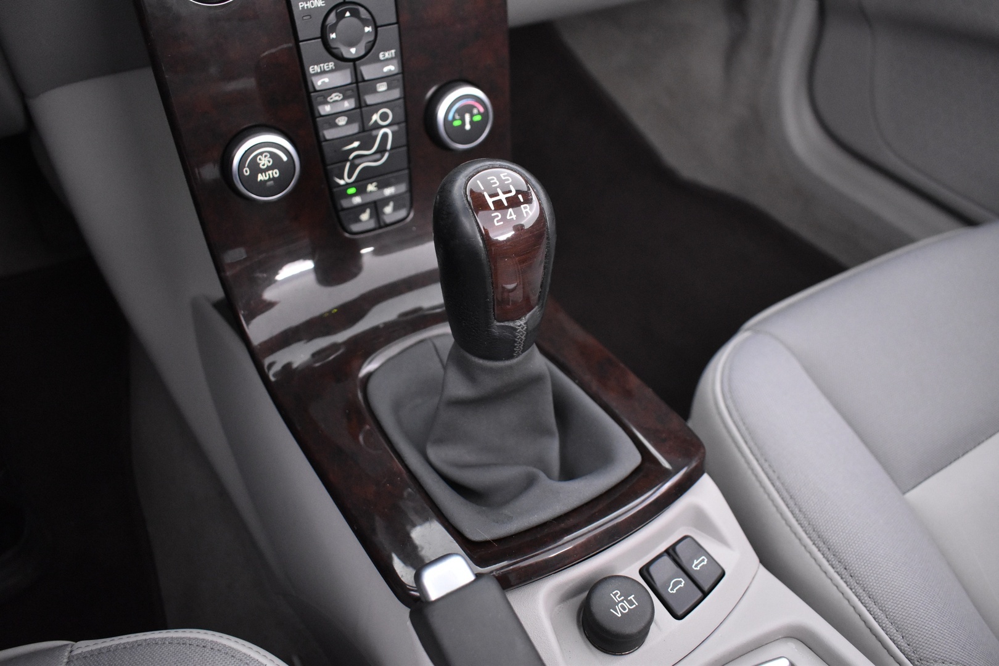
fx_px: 749
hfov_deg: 67.4
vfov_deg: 47.9
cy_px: 333
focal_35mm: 27
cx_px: 500
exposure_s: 1/30
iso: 3200
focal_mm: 18
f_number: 3.5
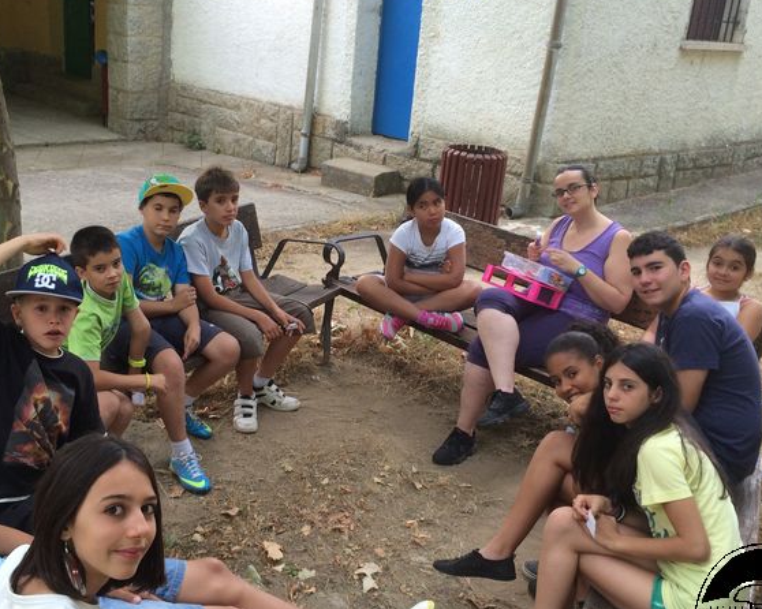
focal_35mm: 42
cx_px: 340
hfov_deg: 43.8
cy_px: 325
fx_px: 947
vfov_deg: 35.6
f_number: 2.2
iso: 64
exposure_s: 1/120
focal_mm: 4.12
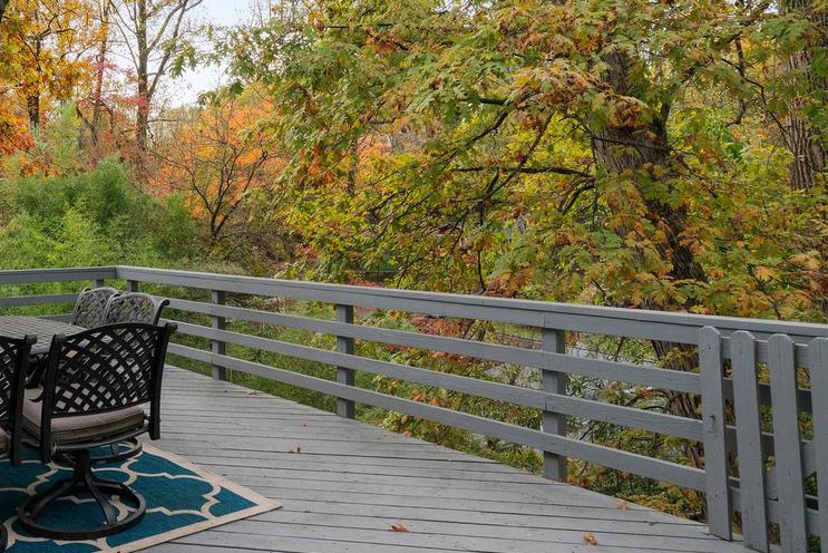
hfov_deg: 57.2
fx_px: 713
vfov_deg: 42.1
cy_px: 219
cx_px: 206
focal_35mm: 31
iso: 1250
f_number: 9
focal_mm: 16
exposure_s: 1/500
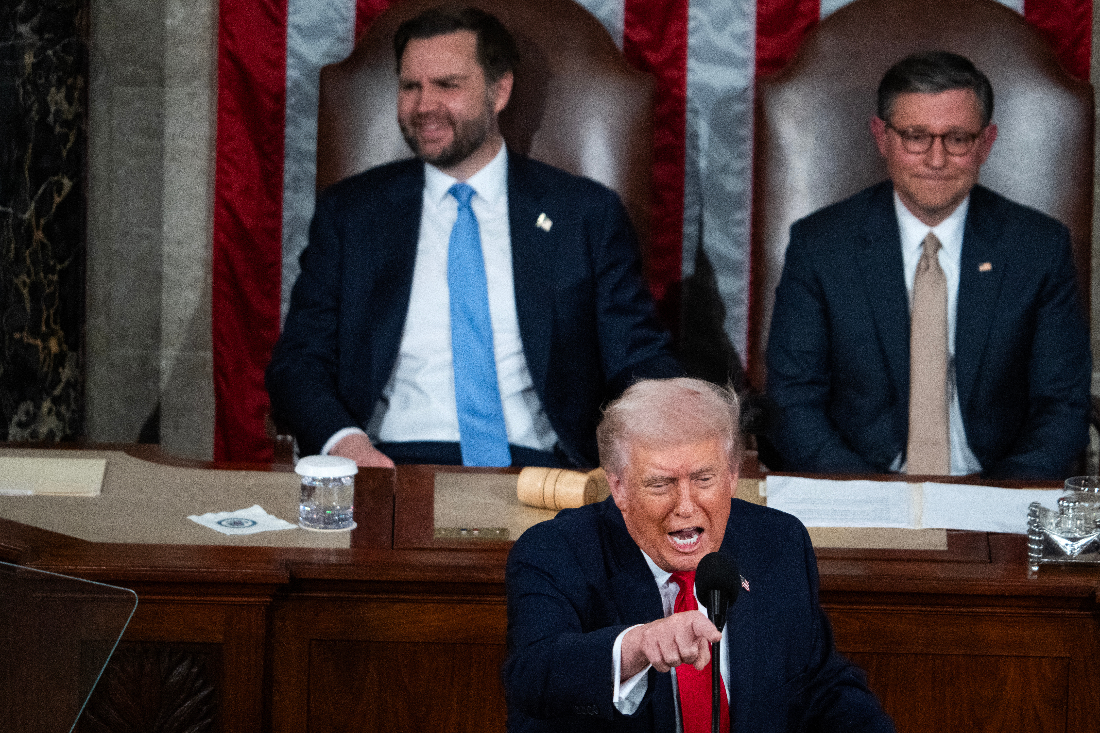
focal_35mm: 446
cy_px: 473
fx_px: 13627
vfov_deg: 3.1
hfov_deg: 4.6
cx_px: 694
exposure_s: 1/640
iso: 5000
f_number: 6.3
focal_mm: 344
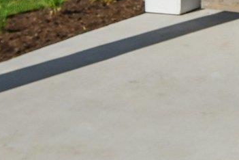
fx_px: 697
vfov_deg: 11.4
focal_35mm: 105
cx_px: 300
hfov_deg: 18.3
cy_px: -188
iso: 400
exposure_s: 1/2500
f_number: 8
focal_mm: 12
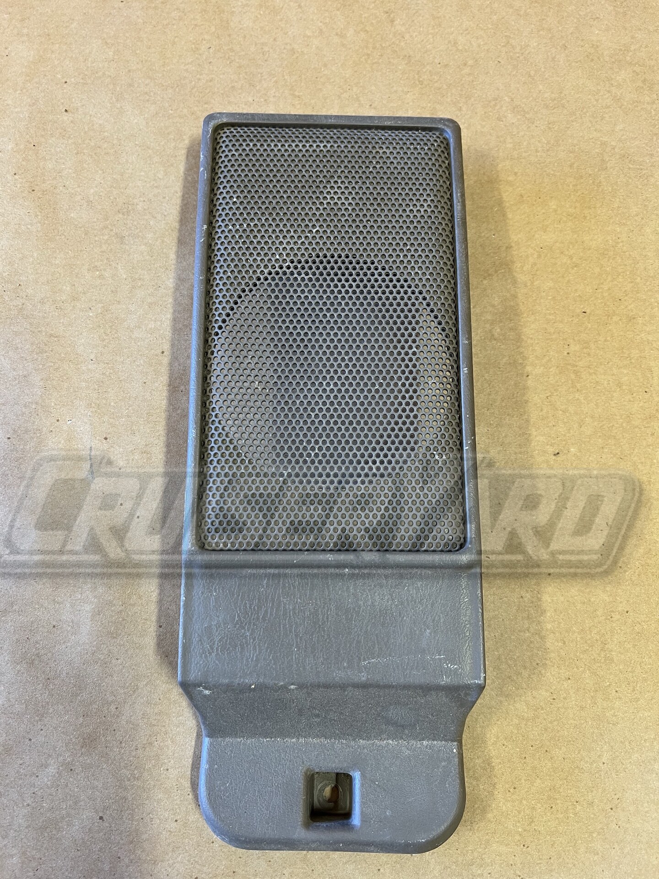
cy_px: 440
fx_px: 660
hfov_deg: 53.1
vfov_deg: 67.3
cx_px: 330
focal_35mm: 26
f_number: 1.5
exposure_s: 1/60
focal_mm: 5.7
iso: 80
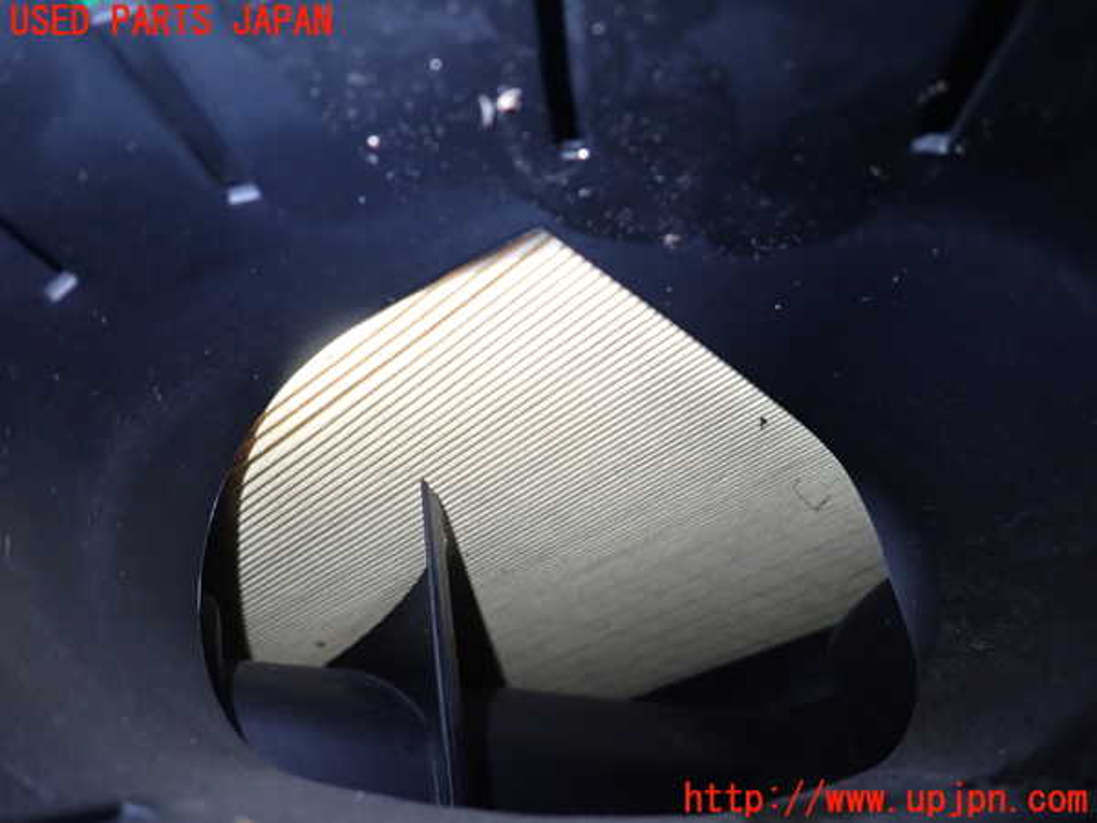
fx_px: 792
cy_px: 412
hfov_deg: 69.4
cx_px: 548
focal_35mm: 25
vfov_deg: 54.9
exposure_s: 1/30
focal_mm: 4.5
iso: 250
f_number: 2
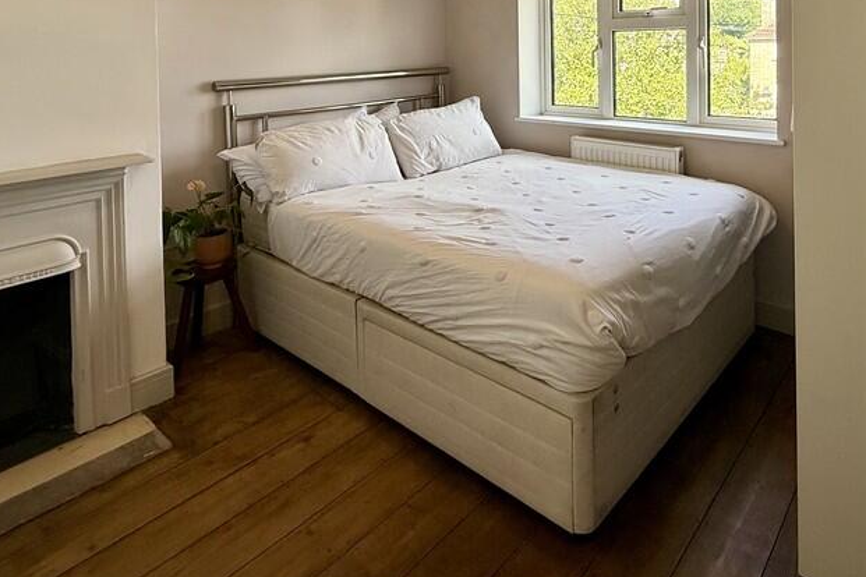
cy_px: 57
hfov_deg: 72.9
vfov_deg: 47.7
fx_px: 577
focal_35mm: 24
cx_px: 523
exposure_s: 1/188
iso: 64
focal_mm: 2.22
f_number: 2.2
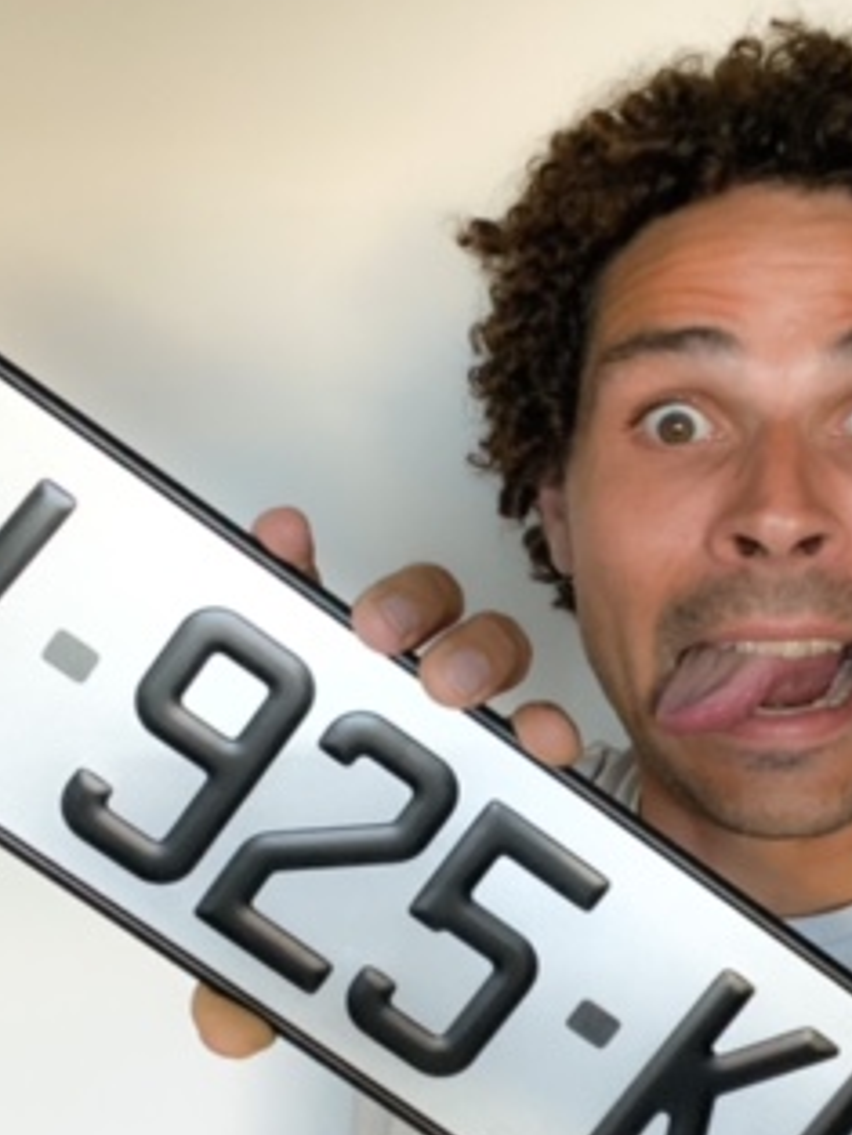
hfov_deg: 30.7
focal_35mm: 47
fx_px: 1541
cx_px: 547
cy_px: 682
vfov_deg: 40.2
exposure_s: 1/45
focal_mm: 2.71
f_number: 2.2
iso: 400
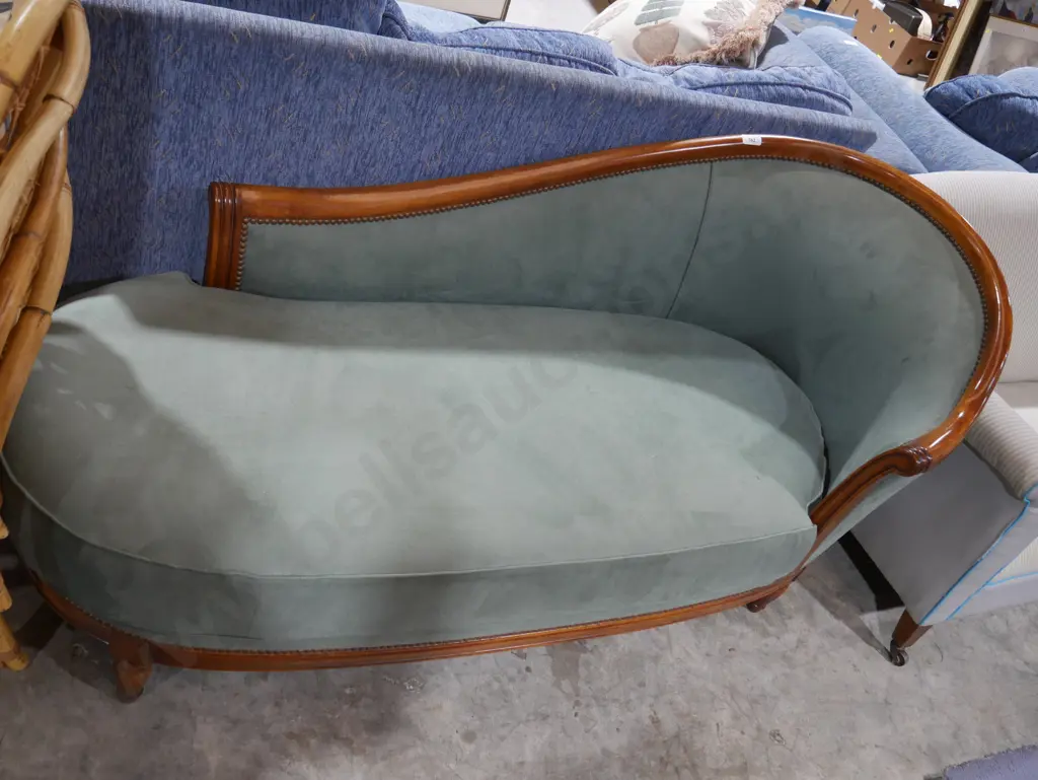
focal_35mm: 32
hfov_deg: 56.8
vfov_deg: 44.2
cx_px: 519
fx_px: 960
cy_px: 390
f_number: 3.6
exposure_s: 1/60
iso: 800
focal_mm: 16
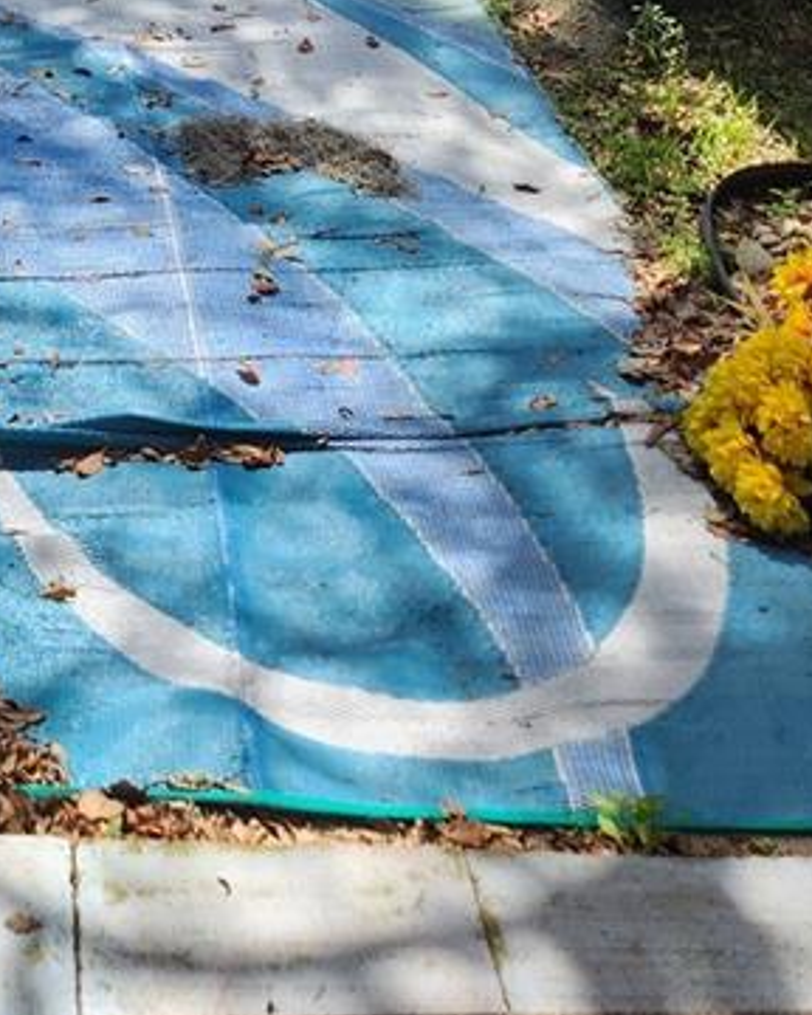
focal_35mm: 78
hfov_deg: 19.0
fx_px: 2343
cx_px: -25
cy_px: -316
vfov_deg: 21.9
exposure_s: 1/1402
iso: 50
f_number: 1.8
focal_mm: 5
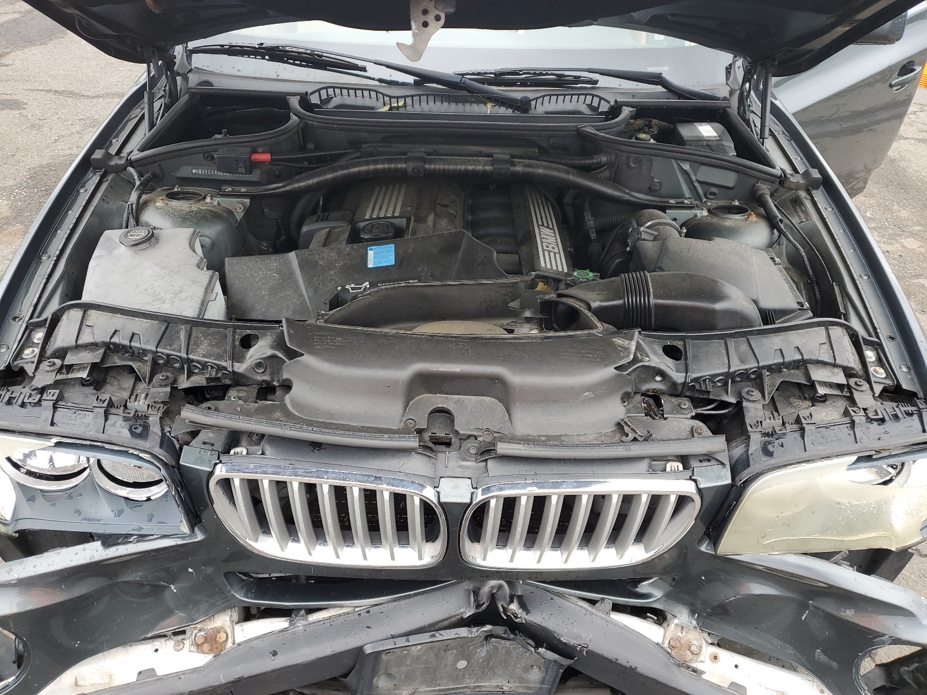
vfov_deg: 53.1
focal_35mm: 26
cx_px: 464
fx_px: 696
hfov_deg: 67.3
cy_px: 348
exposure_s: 1/161
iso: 50
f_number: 1.5
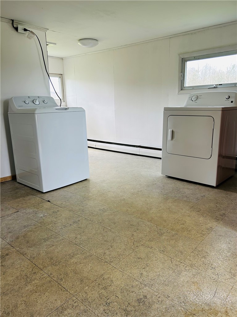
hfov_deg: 53.1
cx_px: 118
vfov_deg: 67.3
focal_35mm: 26
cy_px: 158
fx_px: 237
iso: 80
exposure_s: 1/121
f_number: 1.5
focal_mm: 5.7
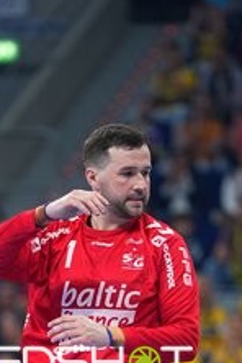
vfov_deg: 5.6
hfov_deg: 3.8
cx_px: 49
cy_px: 374
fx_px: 3680
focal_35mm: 365
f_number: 1.8
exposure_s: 1/1600
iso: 1000
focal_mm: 135
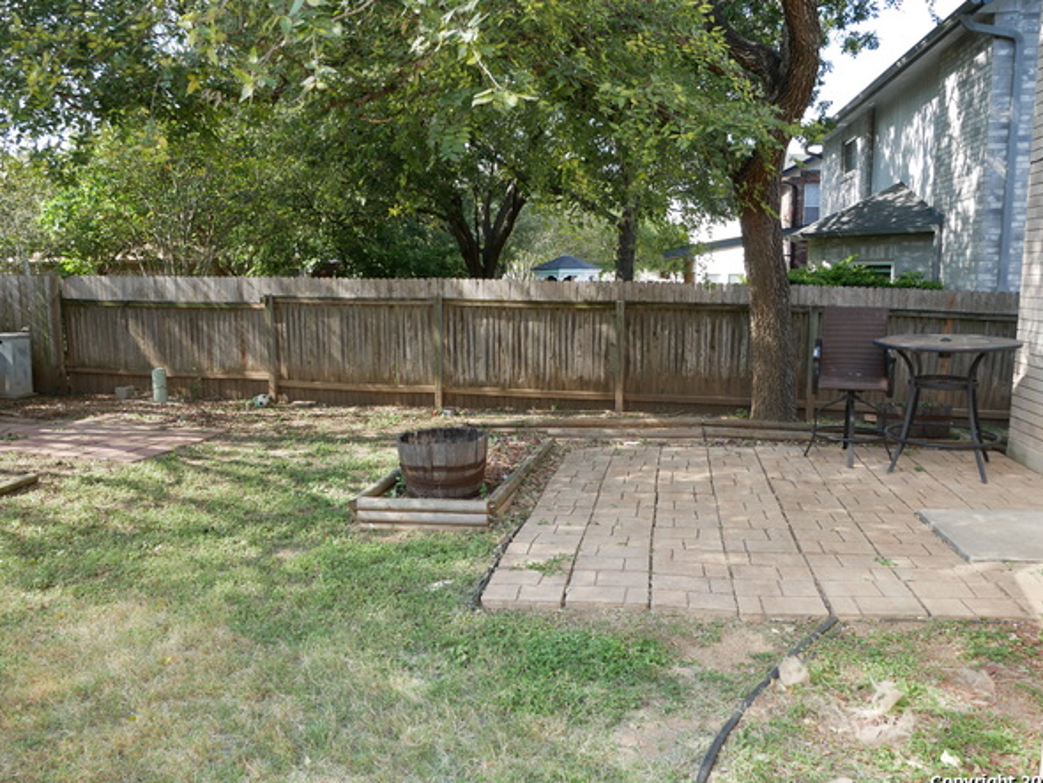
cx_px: 503
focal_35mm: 26
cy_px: 387
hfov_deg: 67.3
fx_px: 784
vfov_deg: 53.1
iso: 200
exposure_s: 1/125
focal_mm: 12
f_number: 5.6
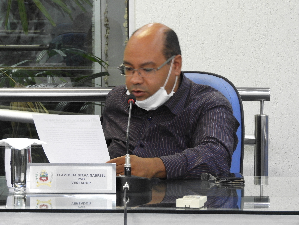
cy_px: 112
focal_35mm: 200
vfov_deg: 7.4
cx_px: 150
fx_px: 1728
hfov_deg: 9.9
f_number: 5.3
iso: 640
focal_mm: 35.8
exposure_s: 1/15
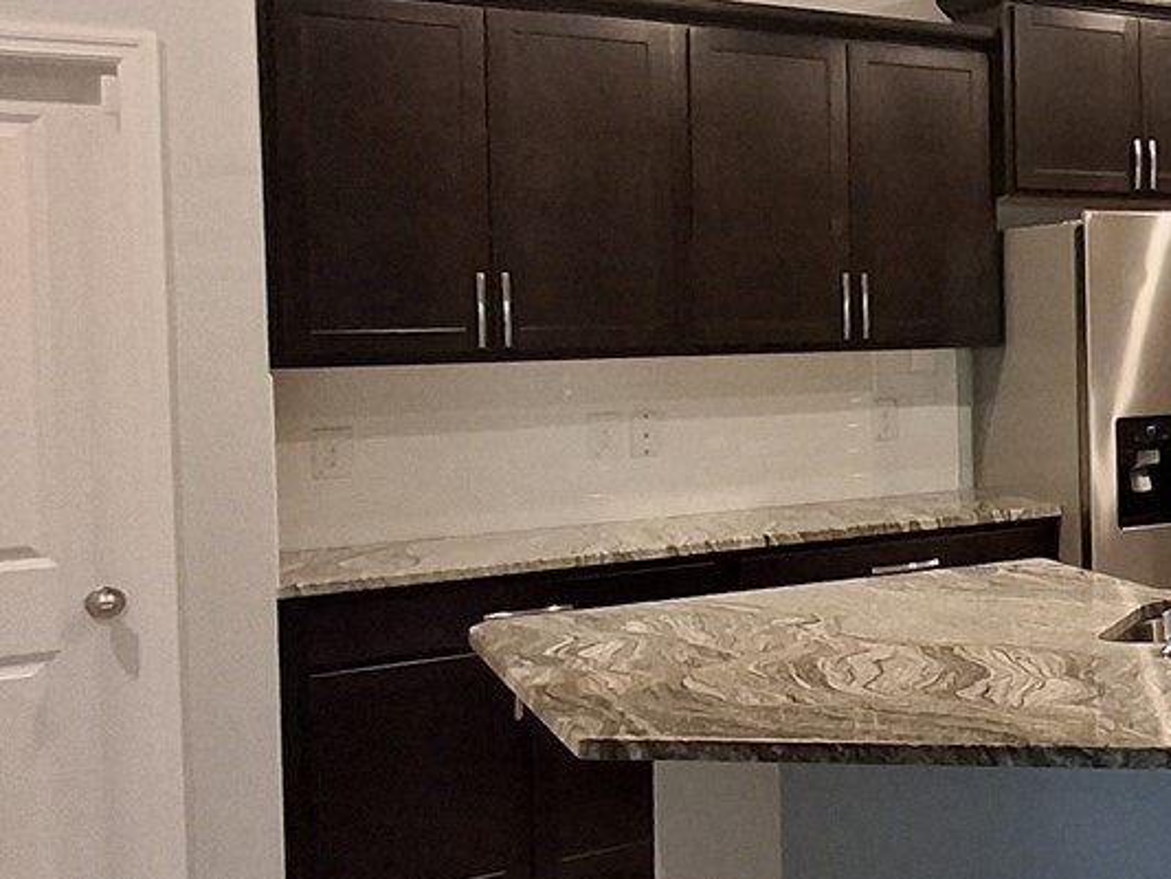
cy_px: 332
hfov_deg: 32.1
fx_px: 1624
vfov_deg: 30.2
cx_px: 1441
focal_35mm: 48
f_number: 2.2
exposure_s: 1/40
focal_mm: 1.64
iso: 200
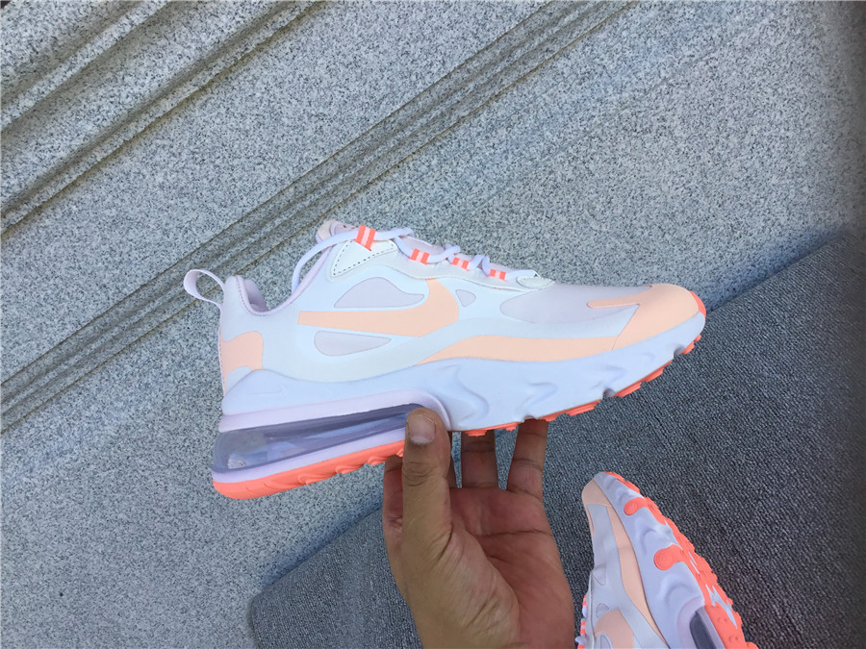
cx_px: 433
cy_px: 324
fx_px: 776
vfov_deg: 45.4
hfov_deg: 58.4
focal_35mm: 31
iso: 25
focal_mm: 3.3
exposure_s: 1/324
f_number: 2.4
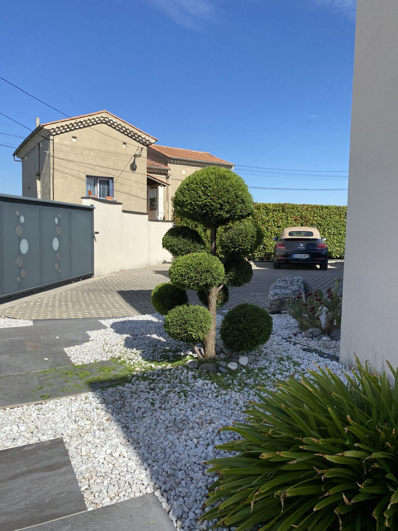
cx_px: 199
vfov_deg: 67.3
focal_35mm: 26
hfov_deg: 53.1
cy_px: 266
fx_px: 399
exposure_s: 1/3300
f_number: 1.8
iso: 32
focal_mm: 4.25
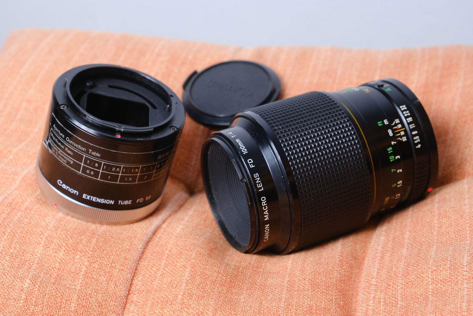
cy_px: 156
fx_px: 920
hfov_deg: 28.8
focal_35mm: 70
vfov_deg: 19.5
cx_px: 229
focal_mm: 44.4
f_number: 8
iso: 400
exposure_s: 1/60
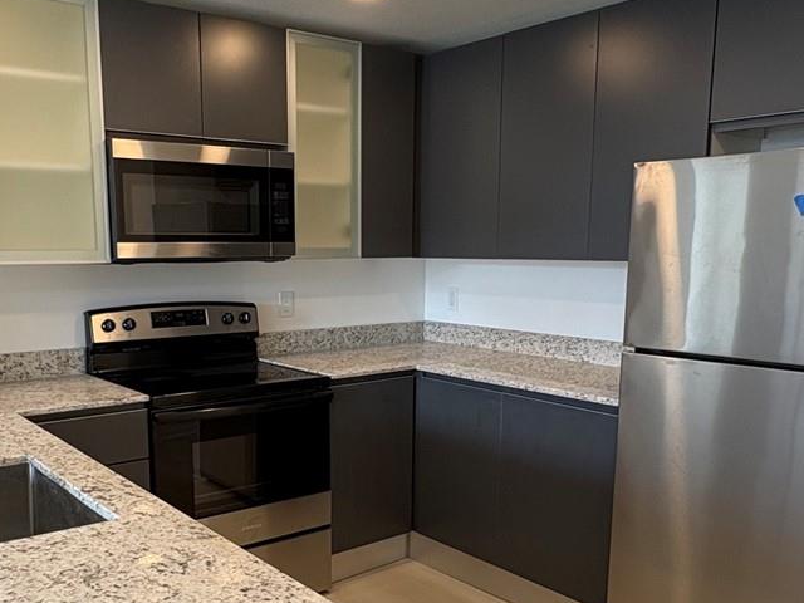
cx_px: 352
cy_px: 383
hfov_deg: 52.5
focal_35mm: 35
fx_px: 813
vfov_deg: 40.4
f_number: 2.2
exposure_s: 1/60
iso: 125
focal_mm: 2.22
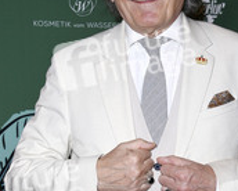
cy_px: 127
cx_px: 165
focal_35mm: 122
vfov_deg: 12.6
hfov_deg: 15.7
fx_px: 860
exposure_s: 1/160
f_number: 5.6
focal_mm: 56
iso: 500
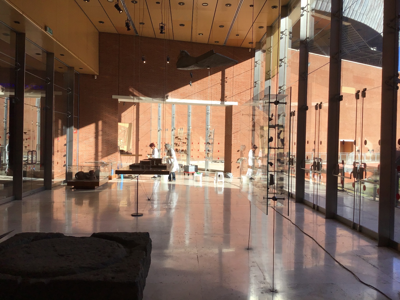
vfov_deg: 45.4
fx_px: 358
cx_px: 200
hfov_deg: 58.3
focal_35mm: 31
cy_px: 150
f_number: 2.4
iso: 25
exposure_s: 1/570
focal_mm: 3.3
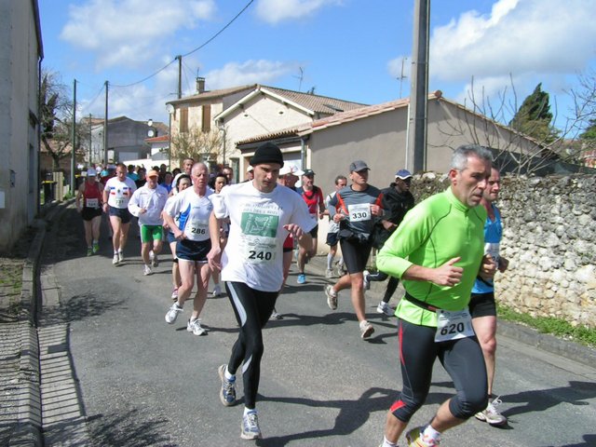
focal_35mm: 38
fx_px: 654
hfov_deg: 49.0
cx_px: 298
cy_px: 224
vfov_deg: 37.7
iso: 50
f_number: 4
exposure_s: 1/800
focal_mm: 5.8
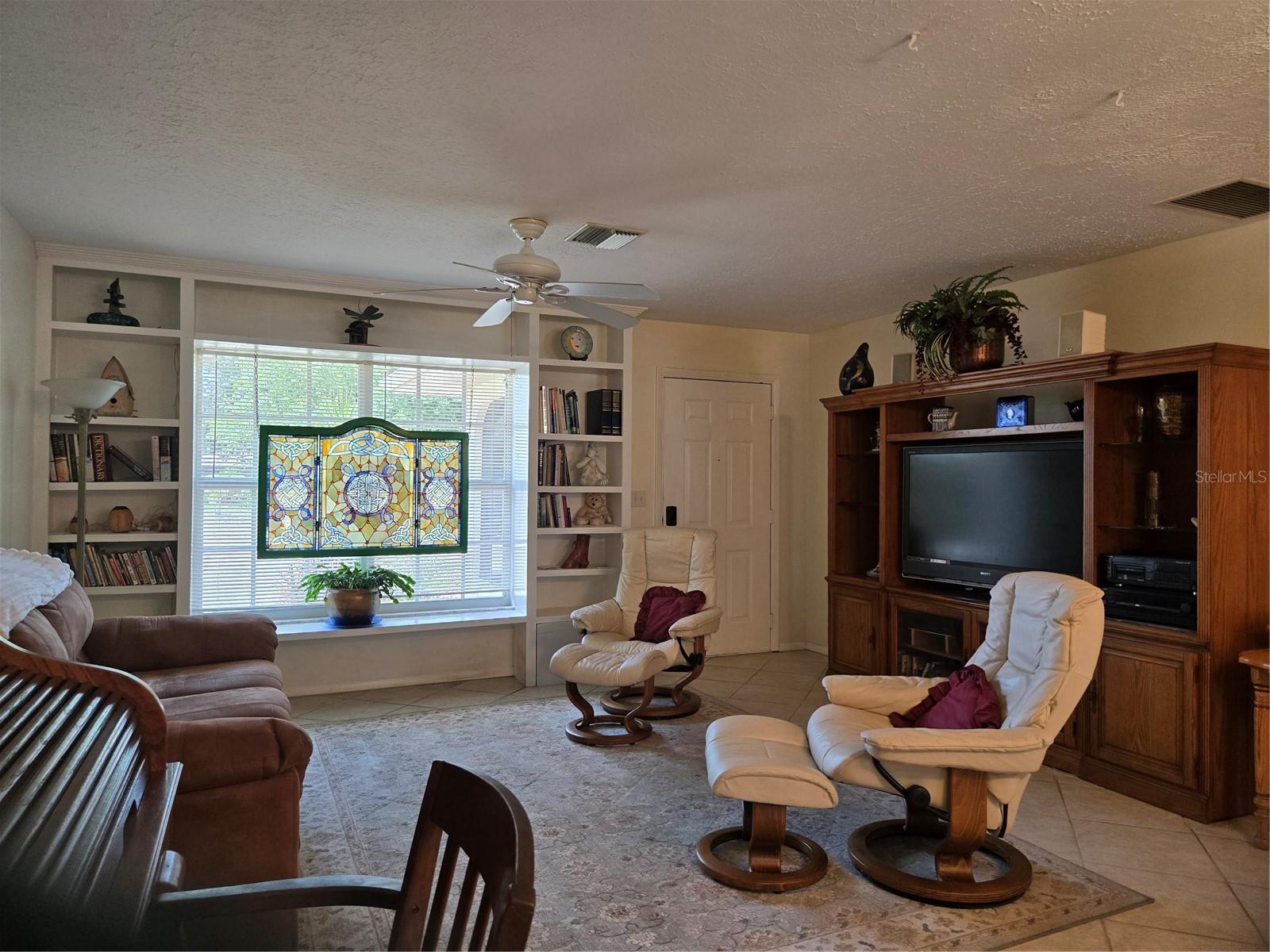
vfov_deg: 58.9
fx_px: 844
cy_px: 476
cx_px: 635
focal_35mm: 23
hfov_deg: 73.9
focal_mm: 5.4
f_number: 1.8
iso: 160
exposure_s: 1/120
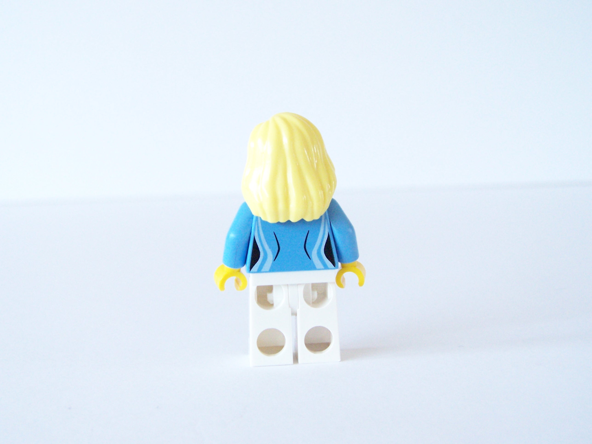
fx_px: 872
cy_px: 222
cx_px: 296
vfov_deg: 28.6
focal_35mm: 51
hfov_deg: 37.5
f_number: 4
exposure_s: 1/2
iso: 400
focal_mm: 8.5
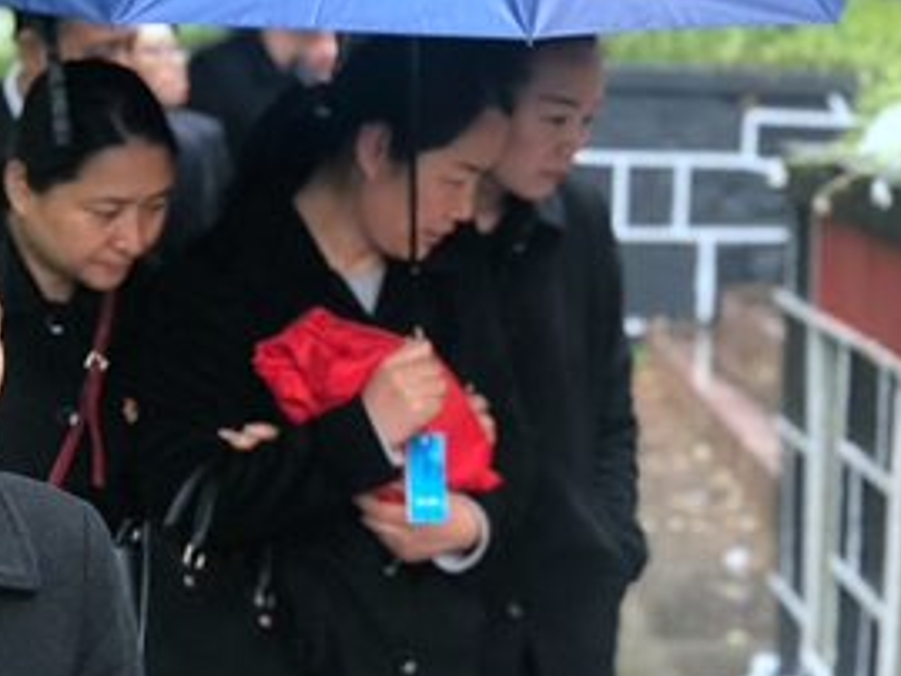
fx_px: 2760
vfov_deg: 13.9
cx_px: 492
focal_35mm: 106
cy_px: 490
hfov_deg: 18.5
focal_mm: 6.6
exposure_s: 1/50
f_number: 2.8
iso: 64
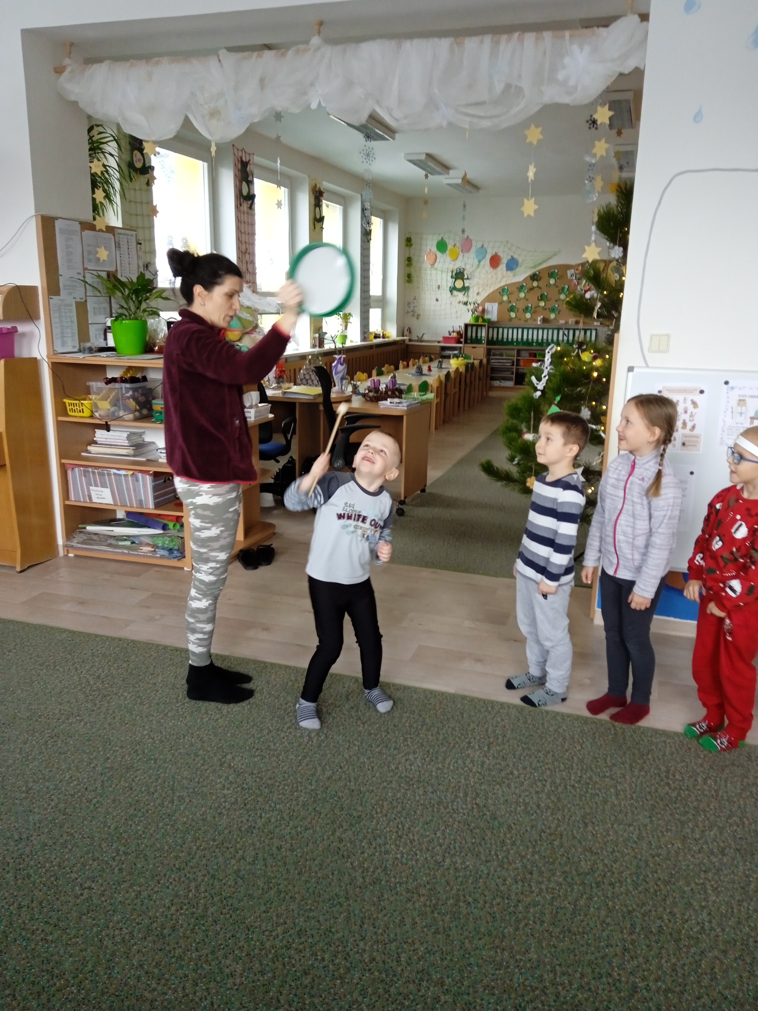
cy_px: 506
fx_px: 818
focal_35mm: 28
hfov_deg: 49.7
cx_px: 379
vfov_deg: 63.4
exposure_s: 1/25
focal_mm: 3.43
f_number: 2.2
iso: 317
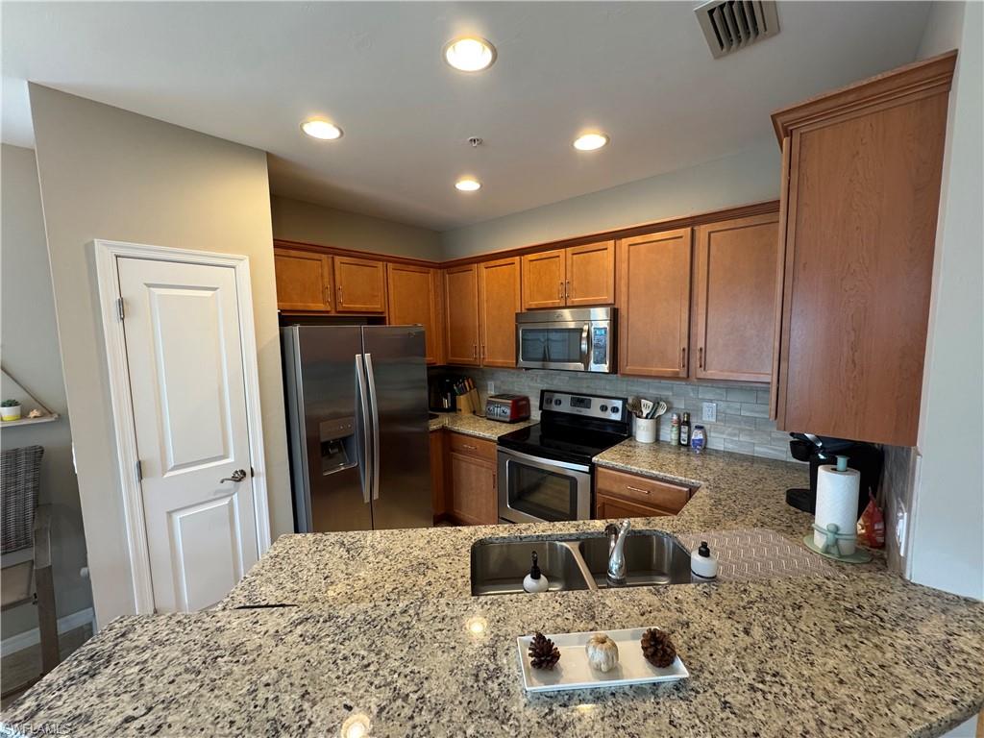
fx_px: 398
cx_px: 492
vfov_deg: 85.7
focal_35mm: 14
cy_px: 369
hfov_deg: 102.1
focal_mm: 2.22
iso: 250
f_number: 2.2
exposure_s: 1/60
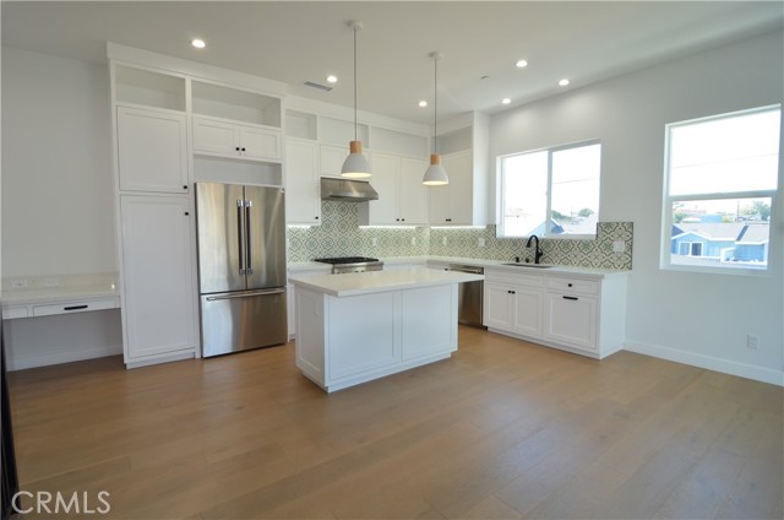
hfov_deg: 95.1
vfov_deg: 71.8
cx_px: 392
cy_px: 260
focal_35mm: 16
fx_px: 359
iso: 320
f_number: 11
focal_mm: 11
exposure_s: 1/15
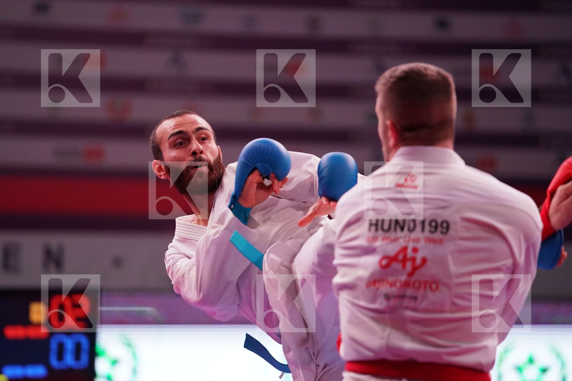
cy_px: 190
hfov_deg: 10.3
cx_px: 286
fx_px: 3178
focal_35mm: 200
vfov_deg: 6.9
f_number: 2.8
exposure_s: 1/1000
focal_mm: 200
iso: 4000
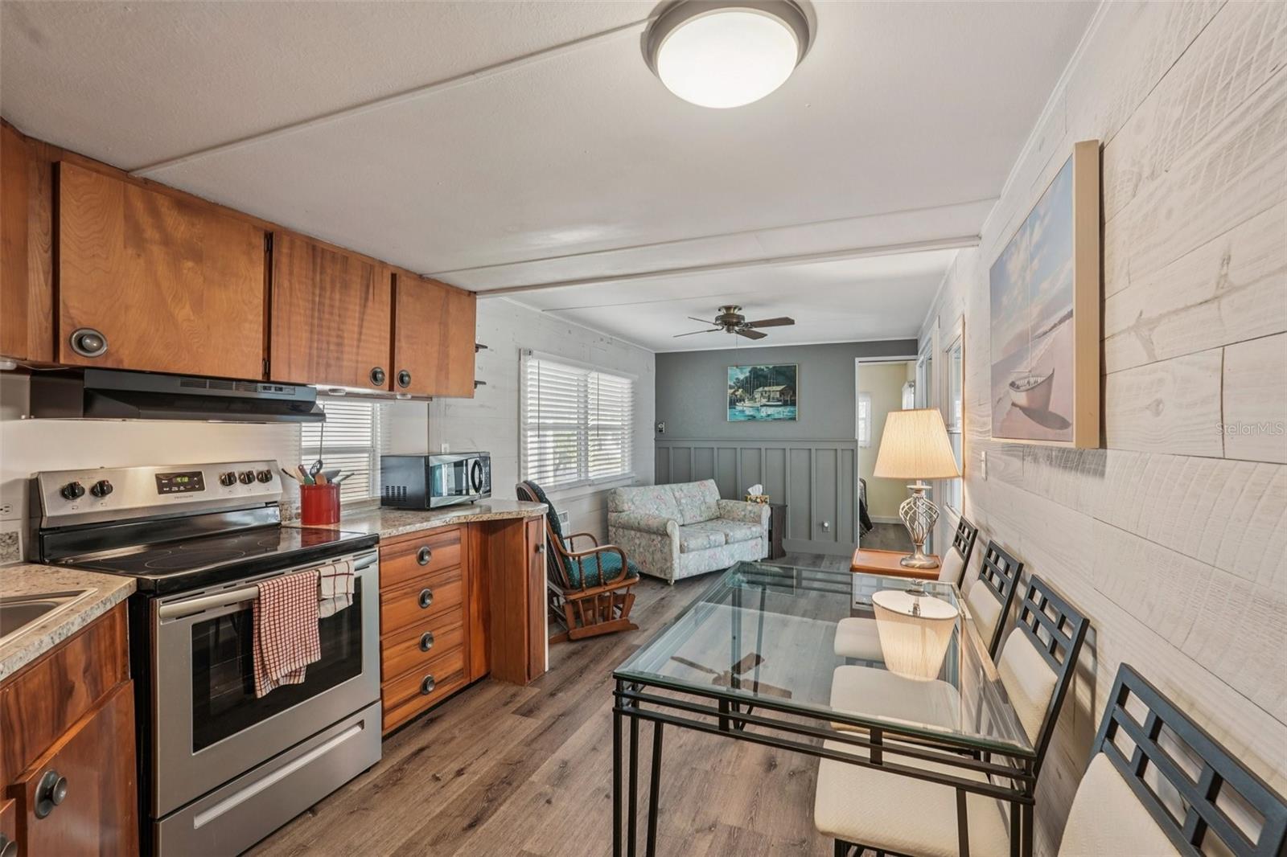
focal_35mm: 16
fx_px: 572
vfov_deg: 73.7
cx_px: 644
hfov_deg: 96.7
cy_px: 428
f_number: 8
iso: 400
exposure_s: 1/10
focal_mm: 16
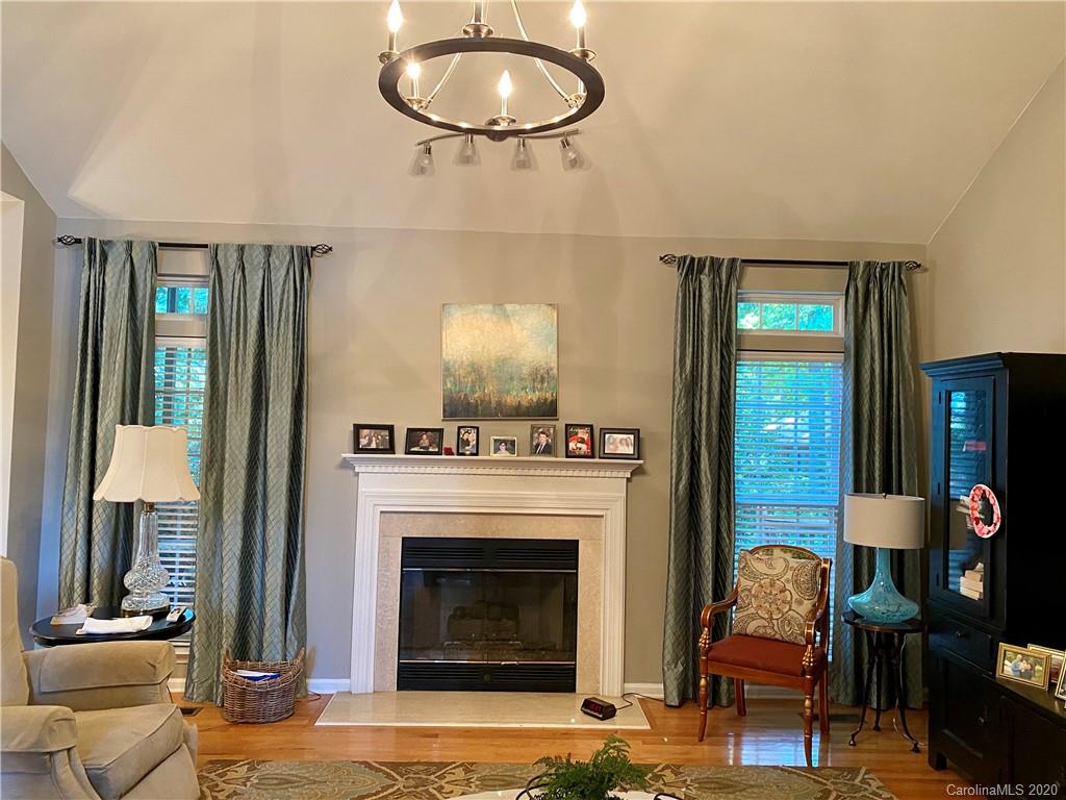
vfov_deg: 53.1
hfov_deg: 67.3
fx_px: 801
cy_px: 400
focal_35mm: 26
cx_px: 533
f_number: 1.8
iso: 250
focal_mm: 4.25
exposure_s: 1/60
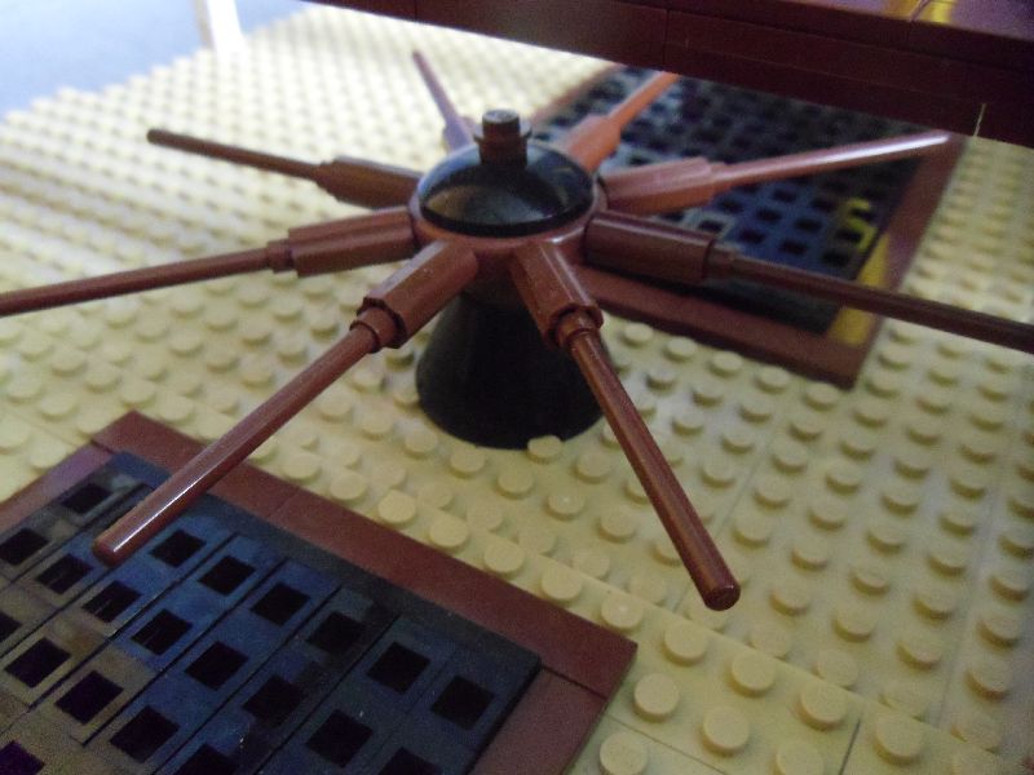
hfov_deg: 58.4
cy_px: 388
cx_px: 517
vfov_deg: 45.4
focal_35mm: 31
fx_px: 926
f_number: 3.3
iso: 800
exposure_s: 1/14
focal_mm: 5.6
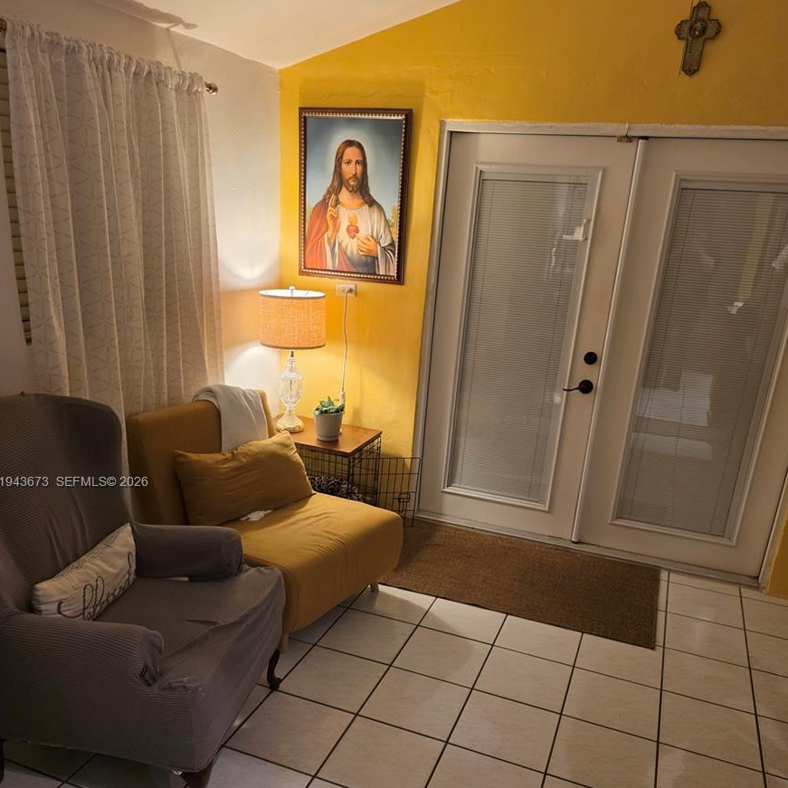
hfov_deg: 57.3
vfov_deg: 56.7
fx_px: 721
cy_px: 483
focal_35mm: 28
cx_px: 388
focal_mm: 6.3
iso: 640
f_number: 1.7
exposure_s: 1/120
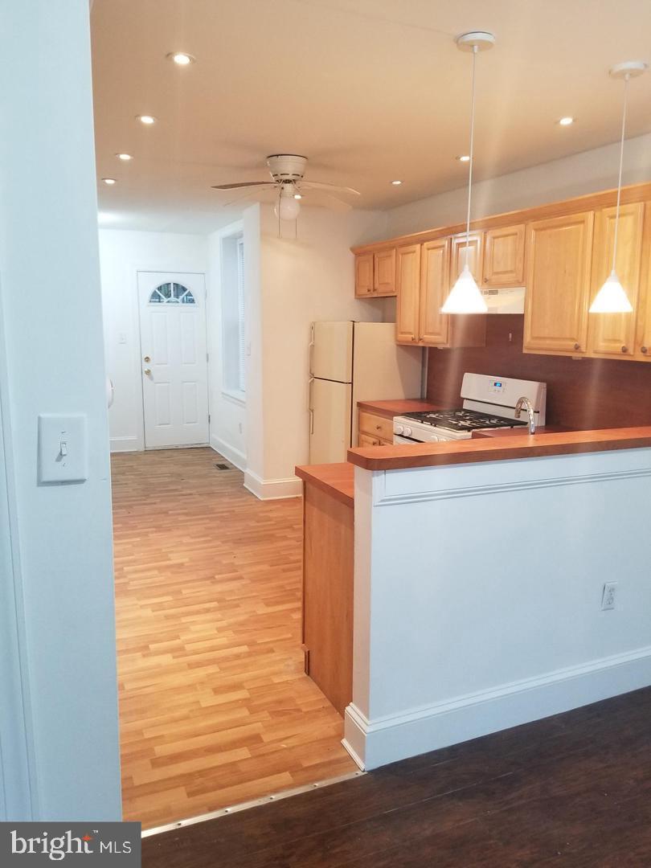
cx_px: 326
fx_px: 652
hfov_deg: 53.1
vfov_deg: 67.3
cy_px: 434
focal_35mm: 26
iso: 200
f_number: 1.7
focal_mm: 4.25
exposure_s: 1/30
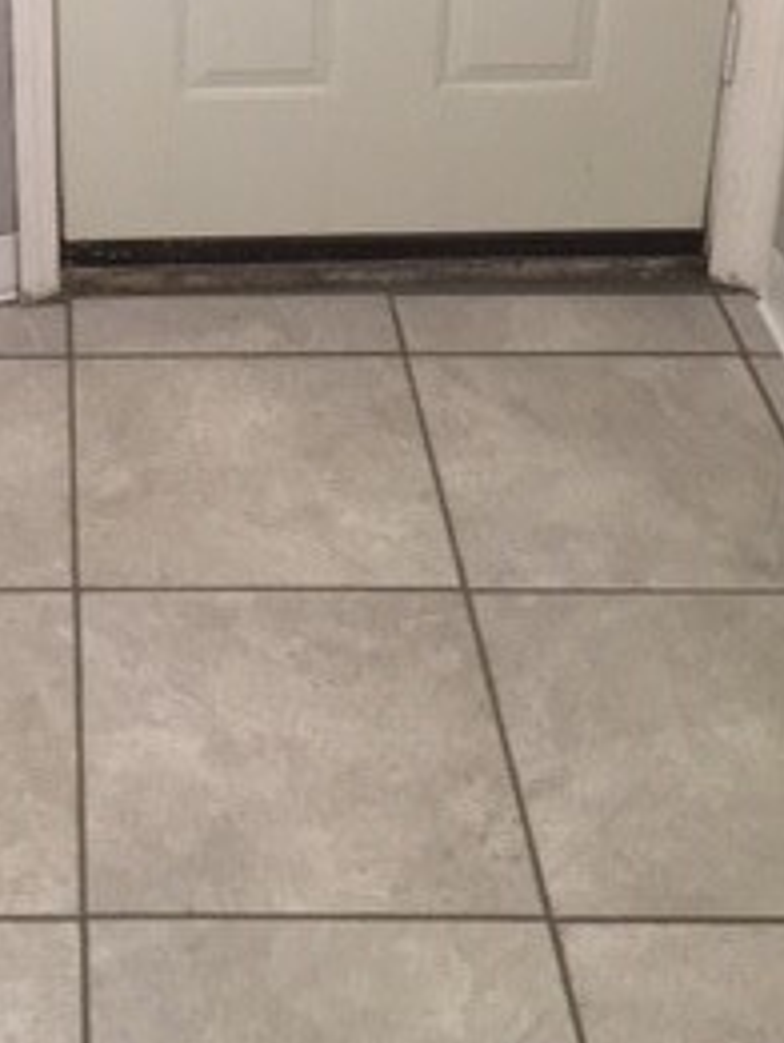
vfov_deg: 25.4
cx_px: -12
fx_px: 2142
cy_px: -104
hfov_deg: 20.1
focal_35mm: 71
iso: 125
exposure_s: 1/30
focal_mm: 4.15
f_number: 2.2
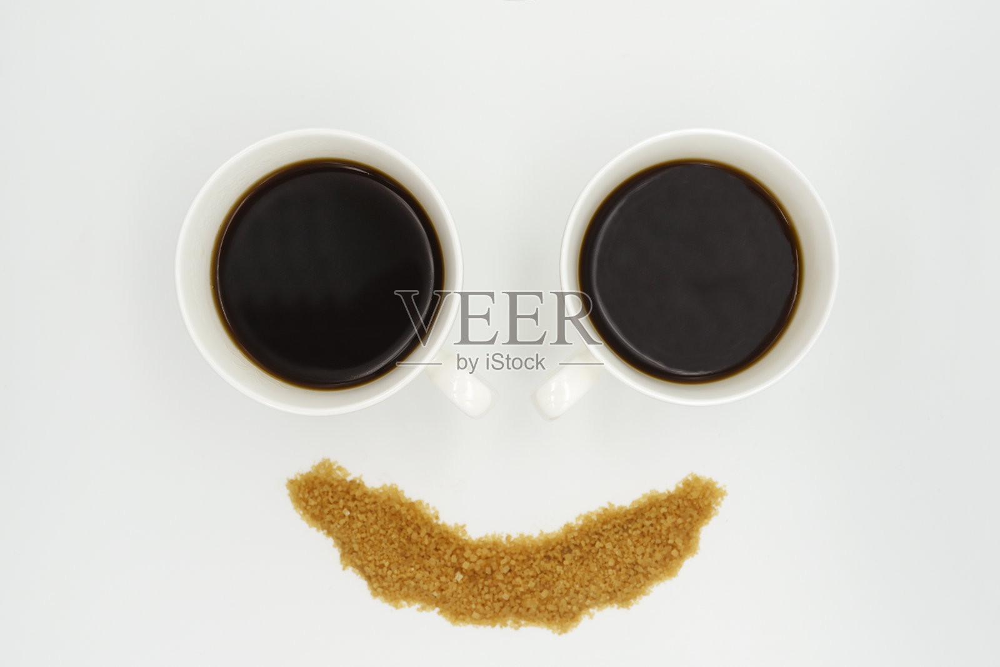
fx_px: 944
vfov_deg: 38.9
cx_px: 500
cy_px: 334
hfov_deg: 55.8
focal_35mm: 34
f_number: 5
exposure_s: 1/160
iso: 200
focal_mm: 34
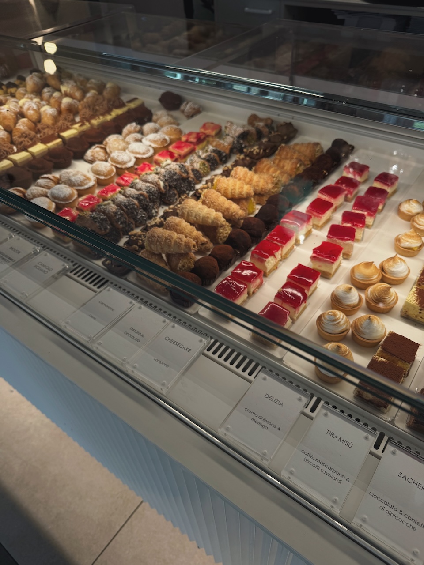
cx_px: 212
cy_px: 282
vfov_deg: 71.6
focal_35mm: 24
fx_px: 392
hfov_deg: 56.8
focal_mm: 6.76
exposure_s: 1/205
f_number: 1.78
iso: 64
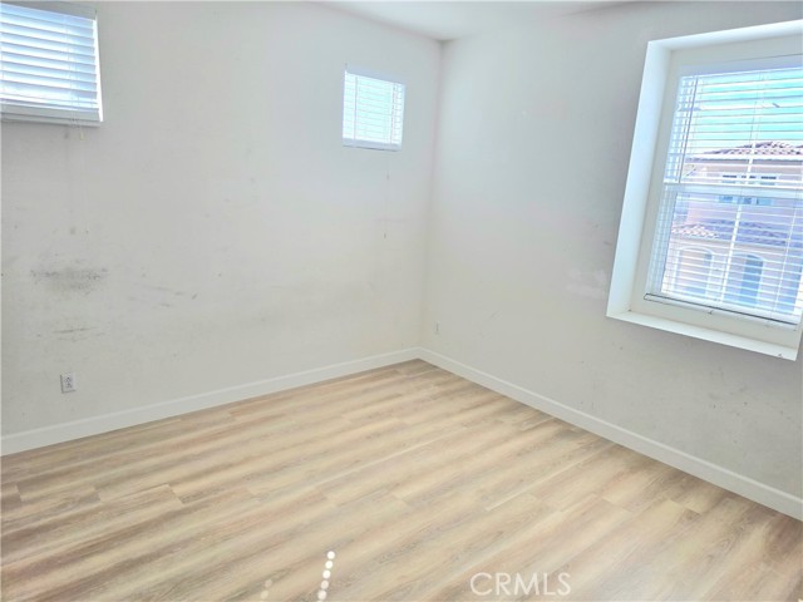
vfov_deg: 58.9
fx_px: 534
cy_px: 301
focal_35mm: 23
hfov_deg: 73.9
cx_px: 402
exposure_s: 1/182
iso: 20
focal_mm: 6.3
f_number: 1.7
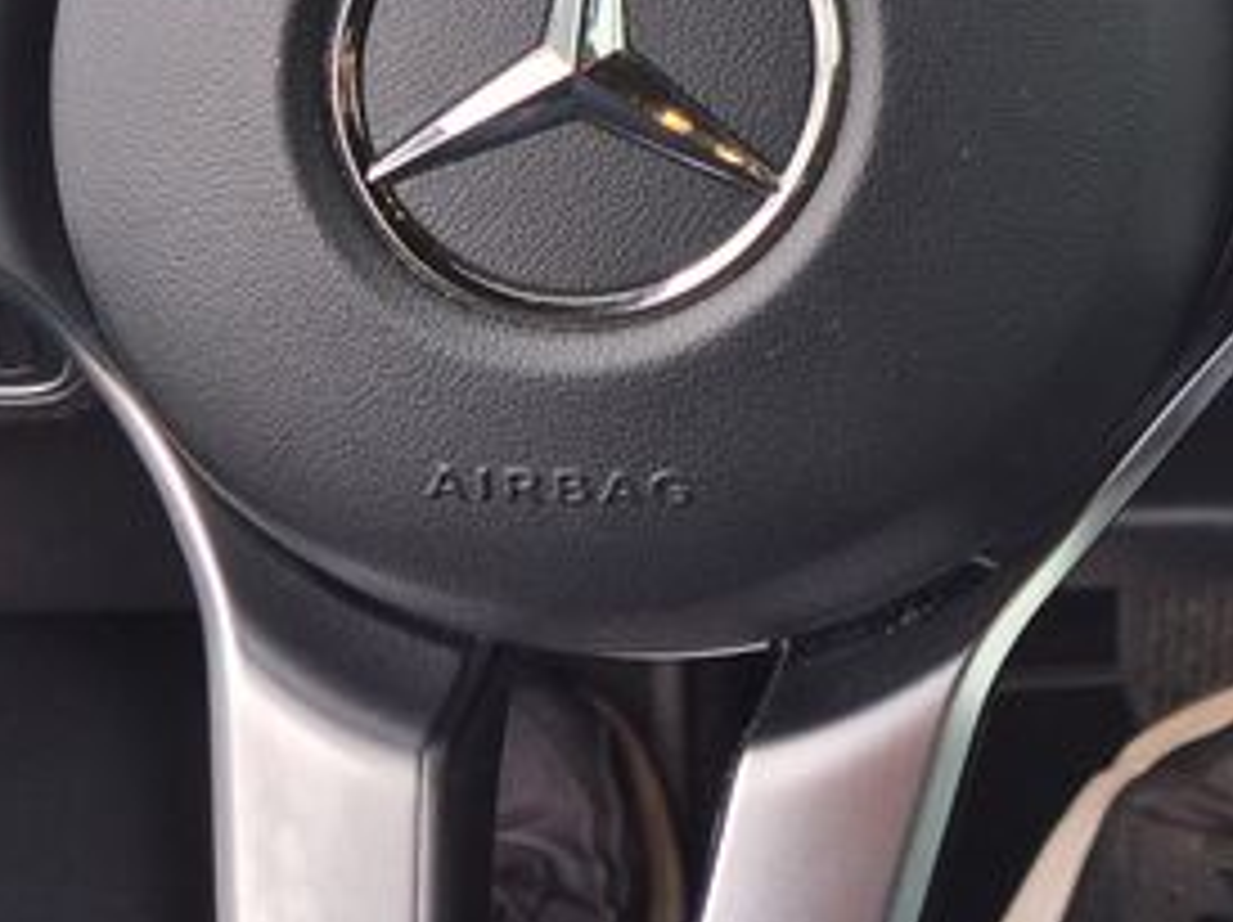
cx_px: 1674
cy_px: -481
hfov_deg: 20.5
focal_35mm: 86
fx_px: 3061
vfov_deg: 15.7
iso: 50
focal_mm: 5.4
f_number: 1.8
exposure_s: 1/224
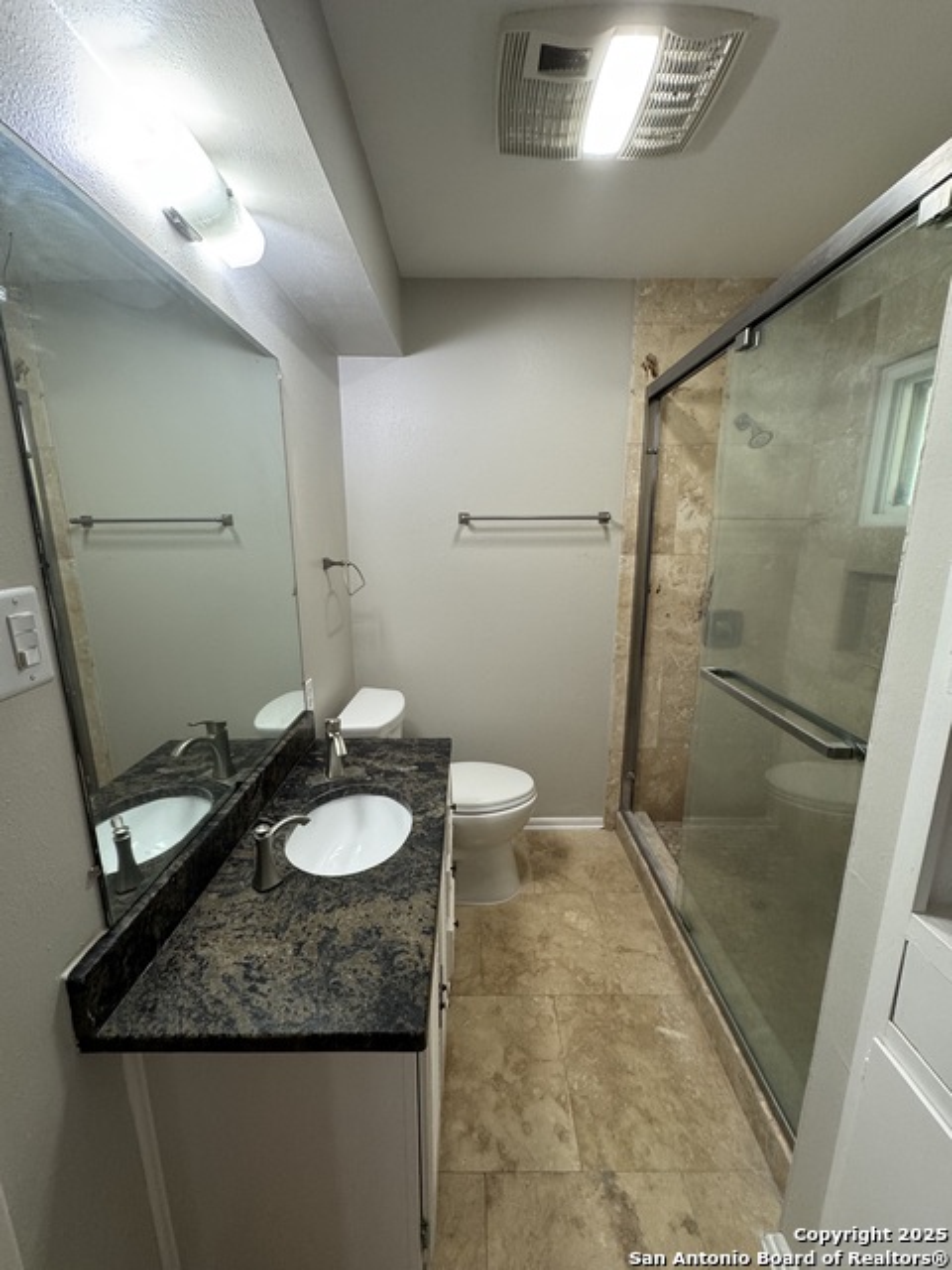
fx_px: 513
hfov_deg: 85.7
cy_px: 635
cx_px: 476
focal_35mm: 14
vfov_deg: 102.1
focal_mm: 2.22
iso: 200
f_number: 2.2
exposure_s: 1/60
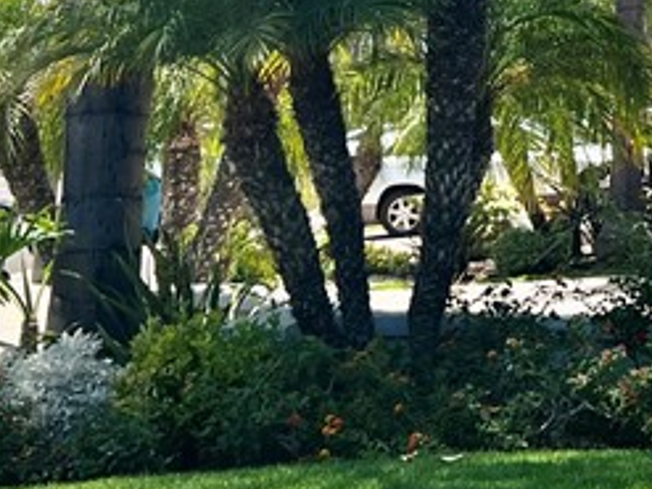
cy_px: -285
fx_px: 2033
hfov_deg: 17.4
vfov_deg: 12.8
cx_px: 773
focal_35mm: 108
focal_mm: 5.7
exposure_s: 1/3257
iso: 50
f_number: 1.5
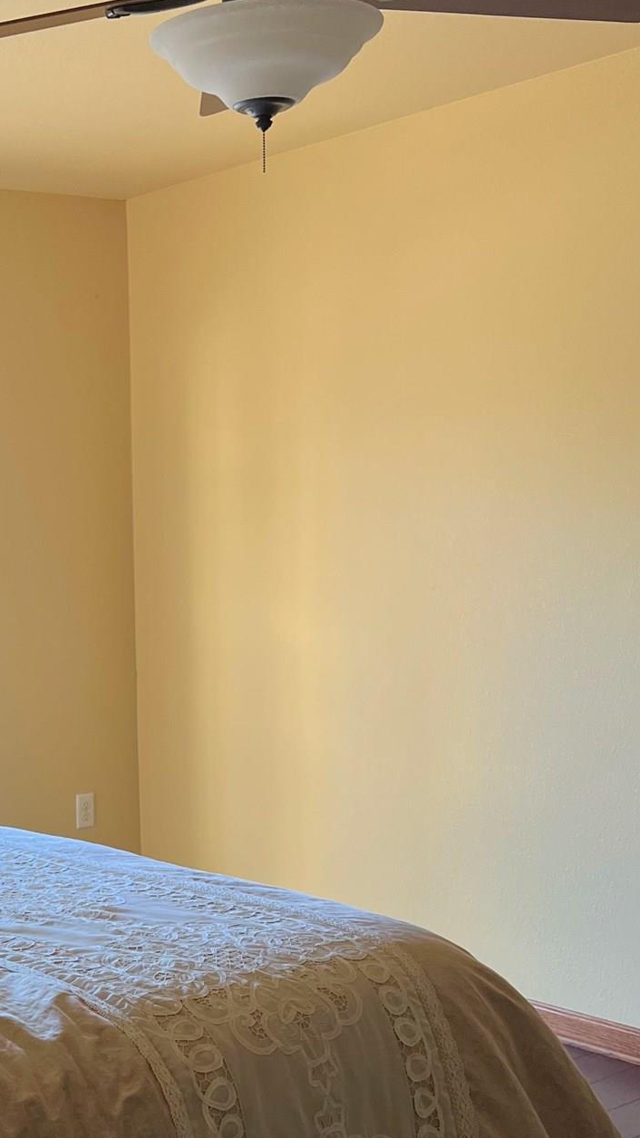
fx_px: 1569
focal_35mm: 52
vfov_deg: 39.6
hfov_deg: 21.8
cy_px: 721
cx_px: -72
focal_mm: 5.7
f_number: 1.5
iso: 125
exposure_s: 1/101
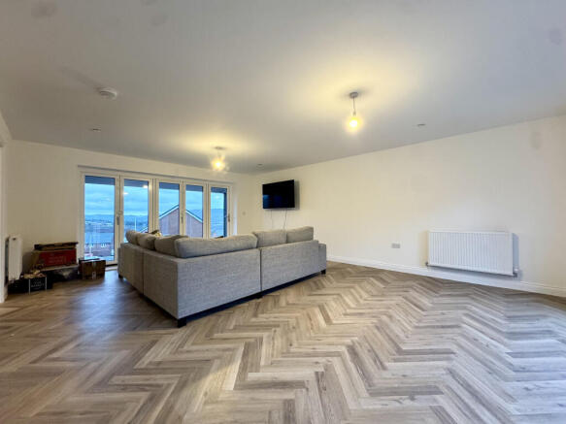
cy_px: 212
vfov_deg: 85.7
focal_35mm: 14
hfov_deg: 102.1
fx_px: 229
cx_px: 283
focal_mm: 2.22
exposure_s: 1/50
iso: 250
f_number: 2.2
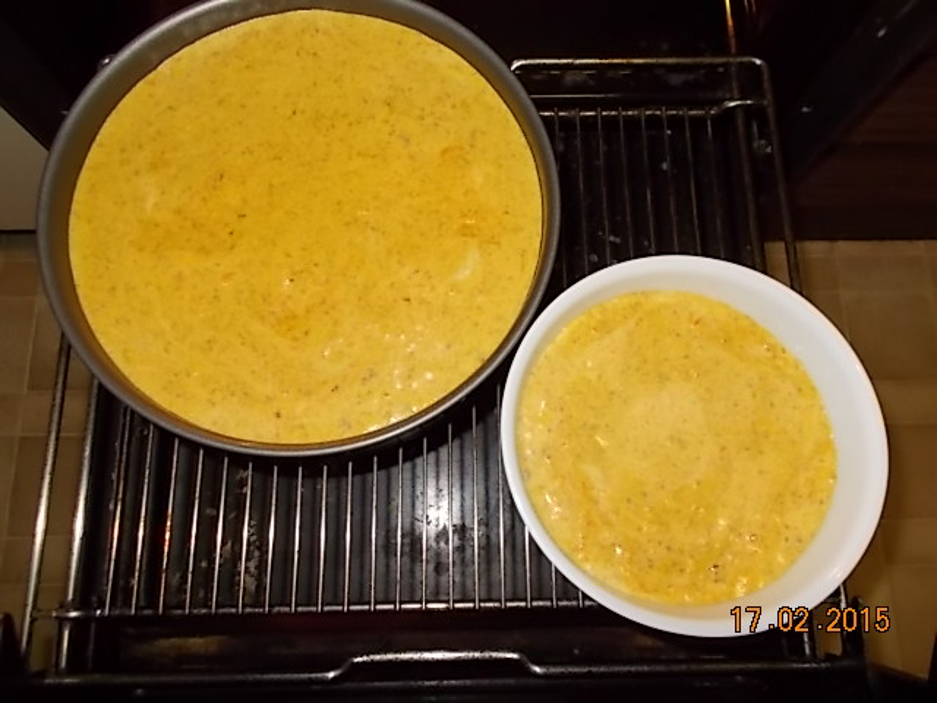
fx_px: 704
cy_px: 352
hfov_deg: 67.3
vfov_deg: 53.1
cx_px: 468
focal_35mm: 26
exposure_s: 1/25
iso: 200
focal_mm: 4.6
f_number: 3.2
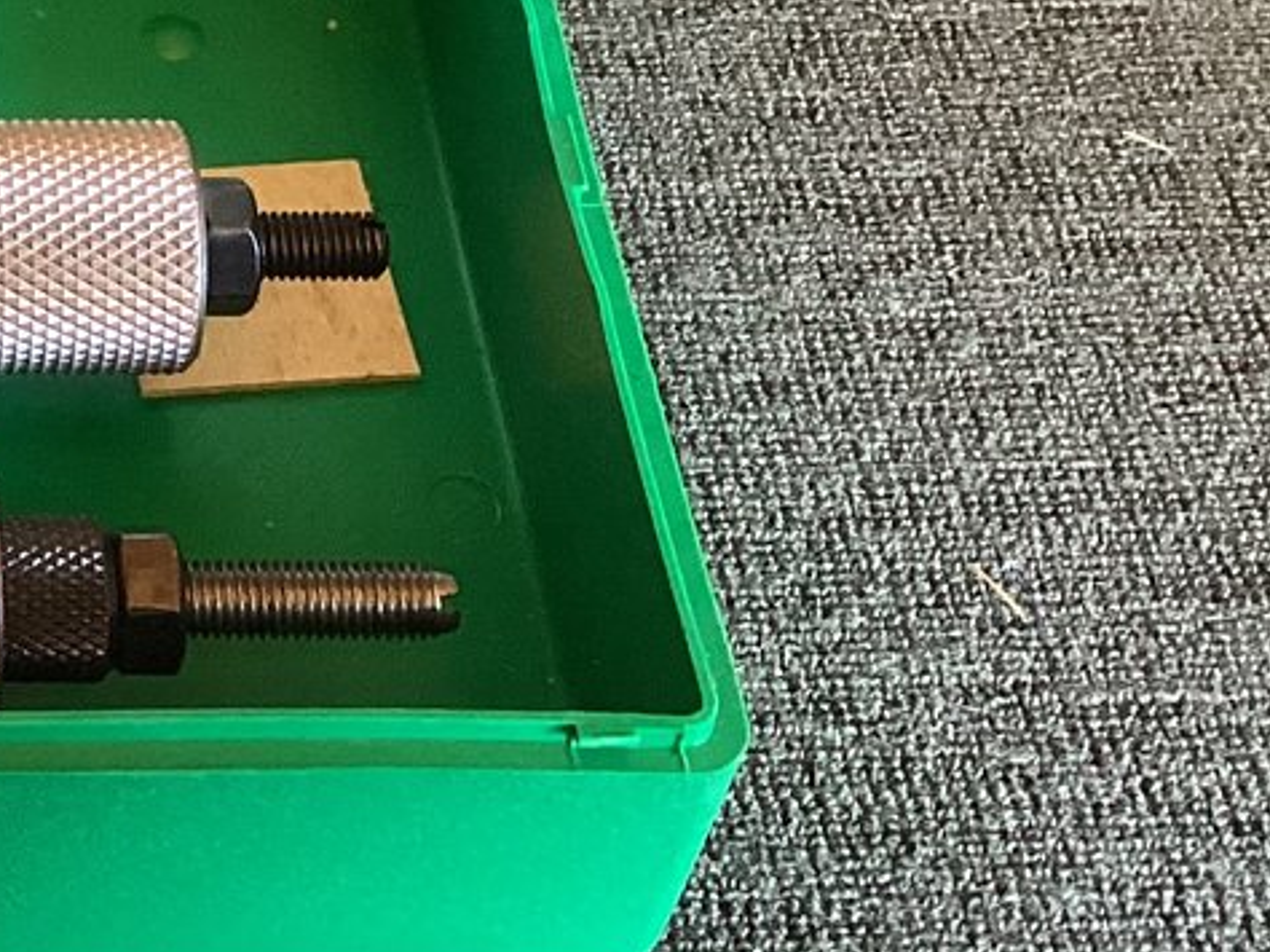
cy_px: -288
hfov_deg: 18.4
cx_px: -411
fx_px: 3630
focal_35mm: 99
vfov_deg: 14.3
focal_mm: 3.3
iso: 100
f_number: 2.4
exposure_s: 1/50
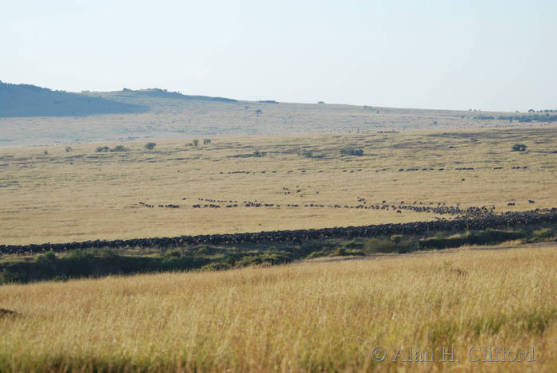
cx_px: 278
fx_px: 3020
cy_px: 186
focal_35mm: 195
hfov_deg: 10.5
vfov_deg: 7.1
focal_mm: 130
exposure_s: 1/320
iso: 110
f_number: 5
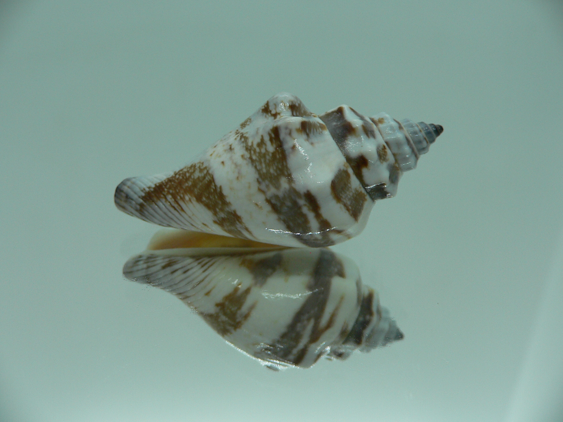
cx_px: 278
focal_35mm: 36
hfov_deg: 51.4
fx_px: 586
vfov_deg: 39.7
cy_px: 210
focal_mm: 4.6
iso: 80
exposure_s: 1/80
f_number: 2.8
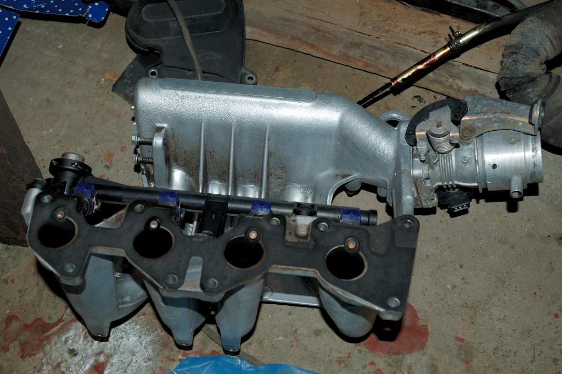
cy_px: 187
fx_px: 655
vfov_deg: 31.8
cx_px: 281
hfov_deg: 46.4
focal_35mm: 42
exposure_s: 1/125
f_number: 5.6
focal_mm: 28
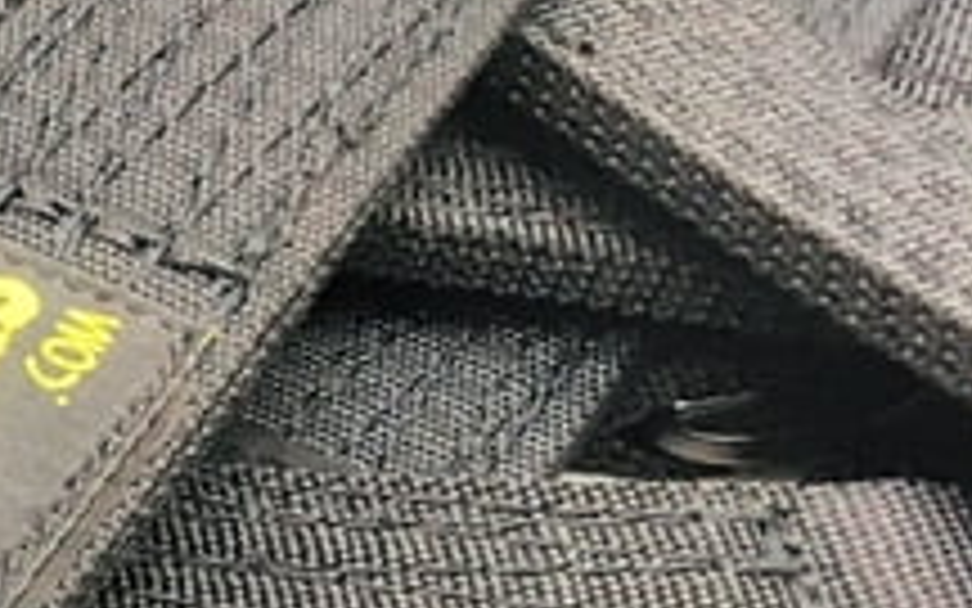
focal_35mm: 135
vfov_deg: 9.6
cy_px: 606
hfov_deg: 12.9
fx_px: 3576
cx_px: -1152
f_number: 2.2
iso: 40
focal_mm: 4.15
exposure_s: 1/30
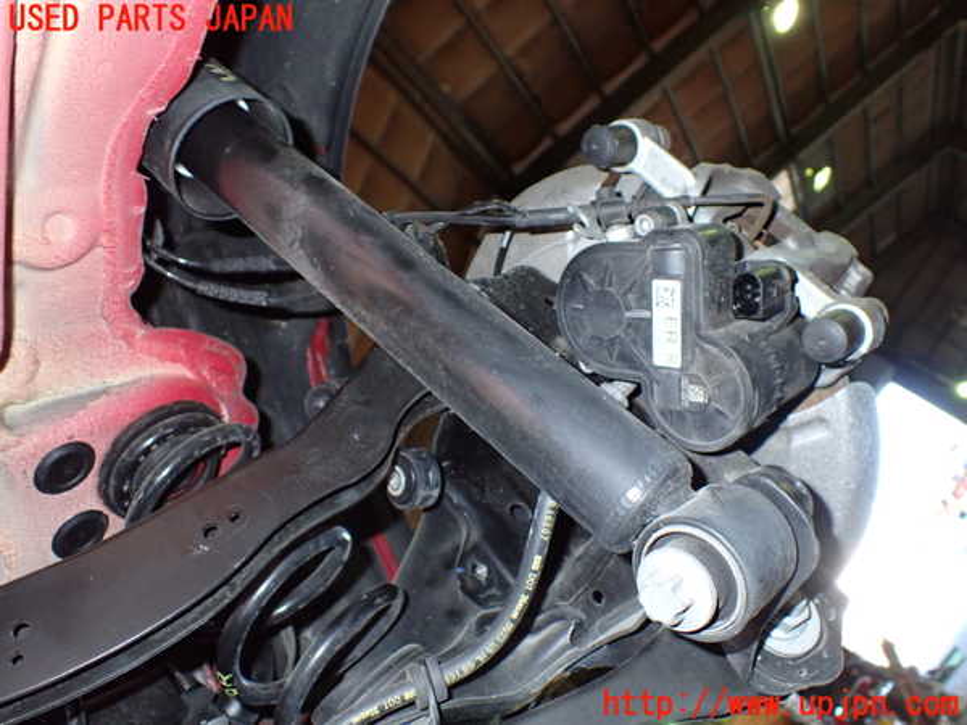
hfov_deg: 60.0
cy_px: 362
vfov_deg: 46.8
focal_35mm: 30
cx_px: 484
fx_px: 838
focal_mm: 5.4
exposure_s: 1/30
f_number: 6.3
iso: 800
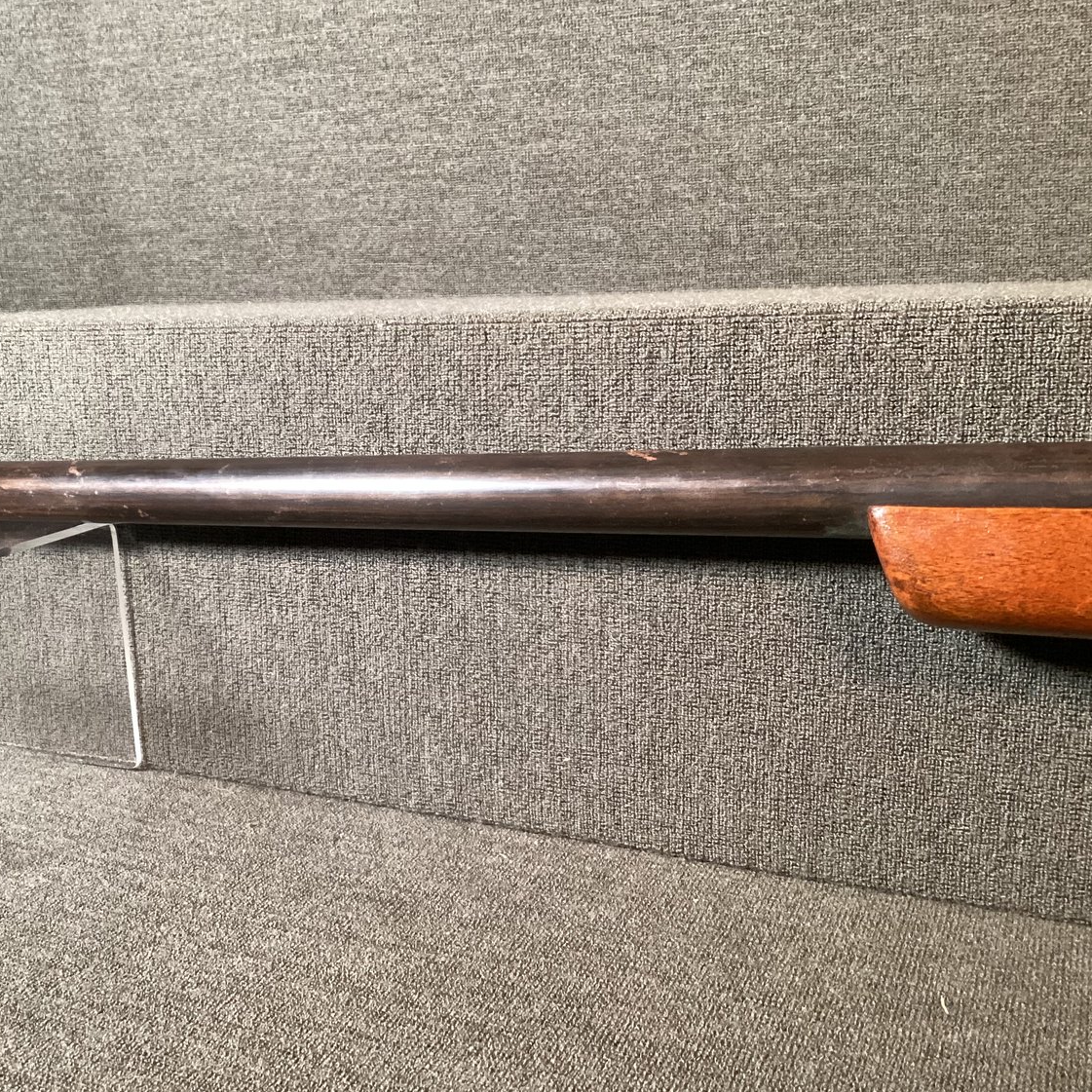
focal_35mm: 37
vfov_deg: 44.9
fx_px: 1321
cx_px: 380
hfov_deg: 44.4
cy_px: 548
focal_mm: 3.3
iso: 250
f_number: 2.4
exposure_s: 1/40
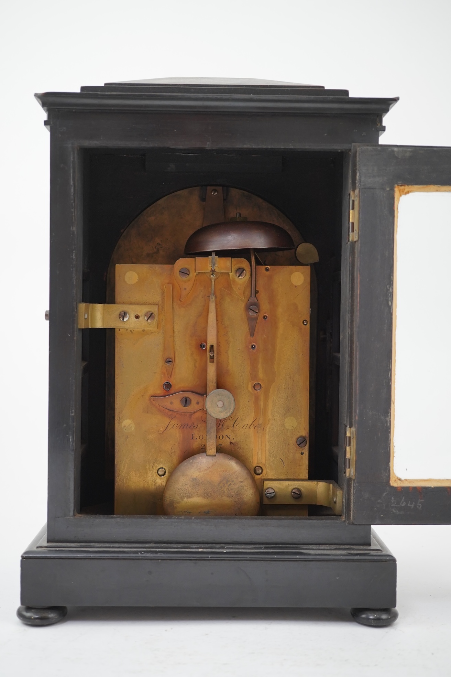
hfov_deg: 29.9
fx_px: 846
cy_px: 338
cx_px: 226
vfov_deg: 43.6
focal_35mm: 45
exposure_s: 1/60
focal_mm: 30
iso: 640
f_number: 6.3
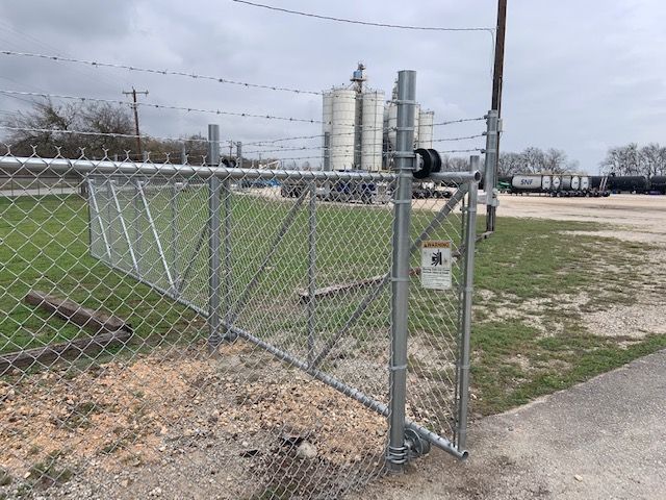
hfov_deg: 67.3
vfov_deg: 53.1
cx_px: 333
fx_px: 500
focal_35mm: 26
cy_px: 250
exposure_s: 1/1953
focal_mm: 4.25
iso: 25
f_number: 1.8
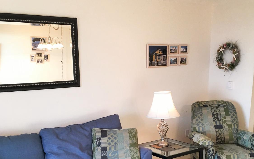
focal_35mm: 42
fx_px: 291
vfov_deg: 29.6
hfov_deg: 47.2
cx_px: 130
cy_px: 136
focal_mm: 4.15
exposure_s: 1/30
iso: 40
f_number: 2.2
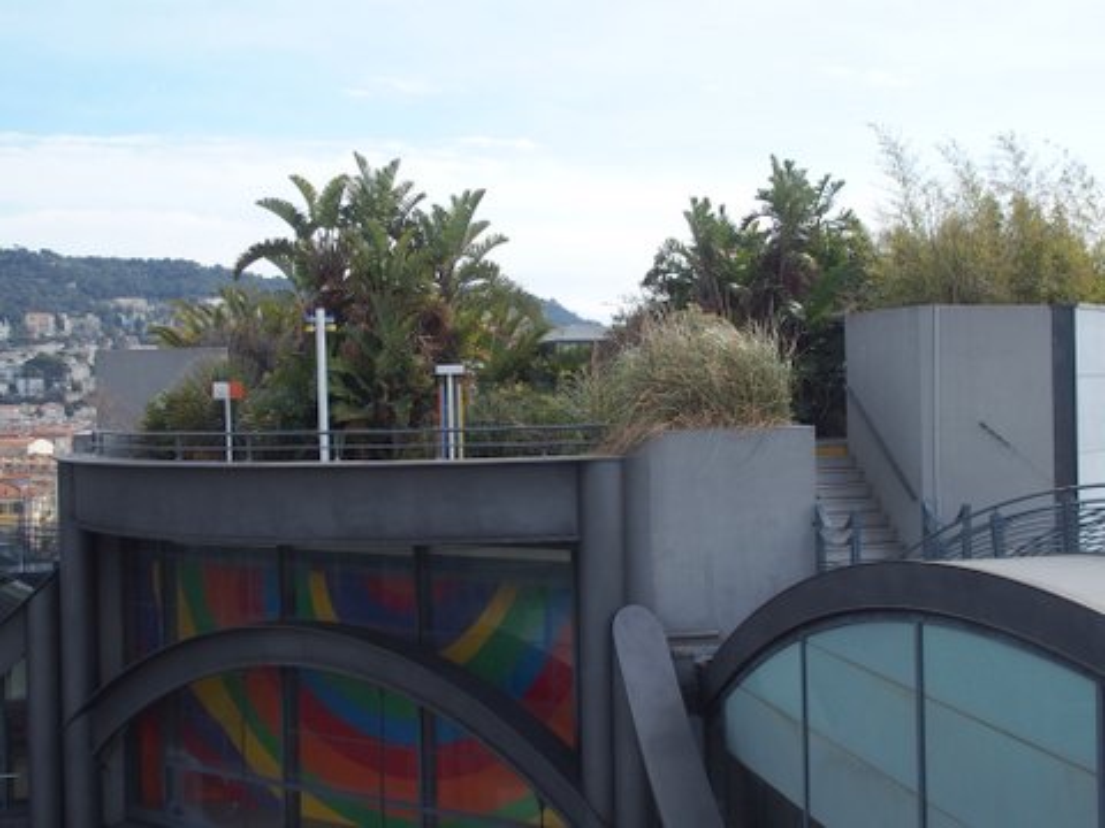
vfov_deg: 31.5
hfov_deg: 41.2
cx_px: 552
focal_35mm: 46
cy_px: 414
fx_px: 1468
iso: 100
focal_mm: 9.8
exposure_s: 1/800
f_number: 3.5
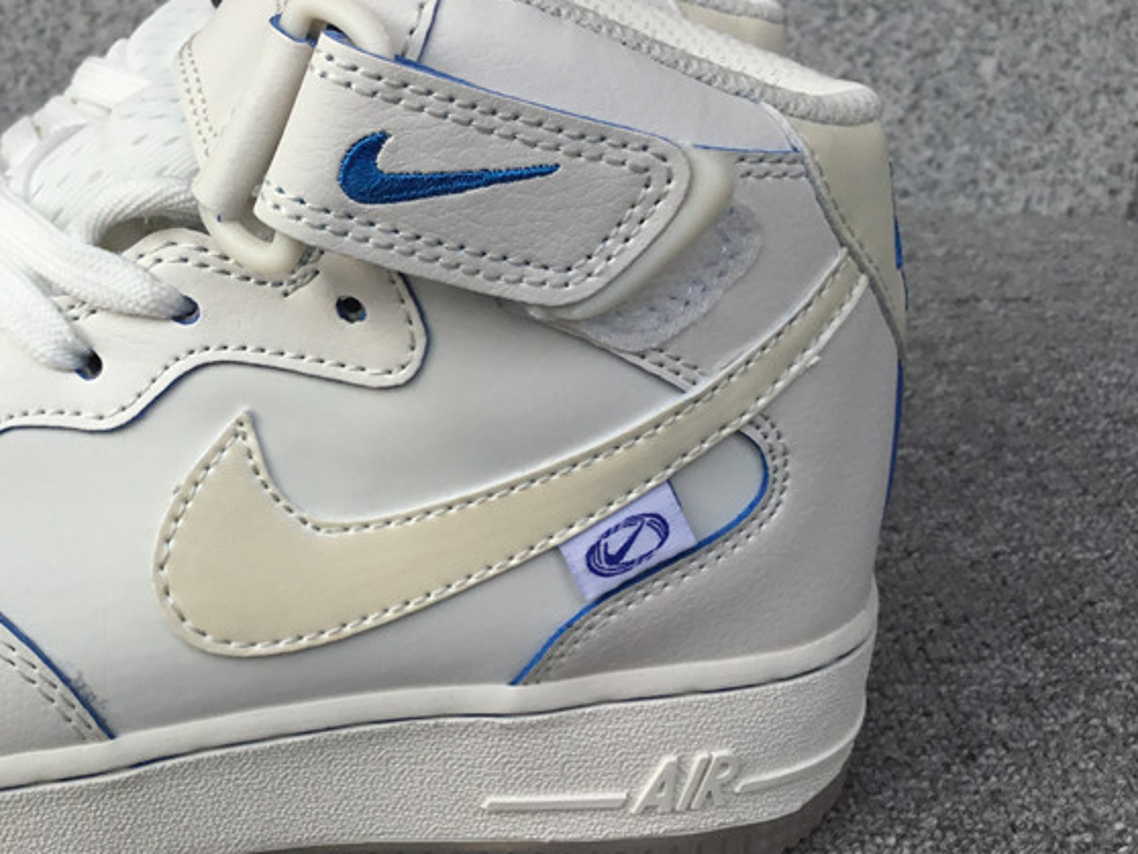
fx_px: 1644
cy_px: 368
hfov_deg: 36.9
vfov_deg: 29.1
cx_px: 230
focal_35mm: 50
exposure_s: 1/815
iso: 25
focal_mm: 3.3
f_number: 2.4
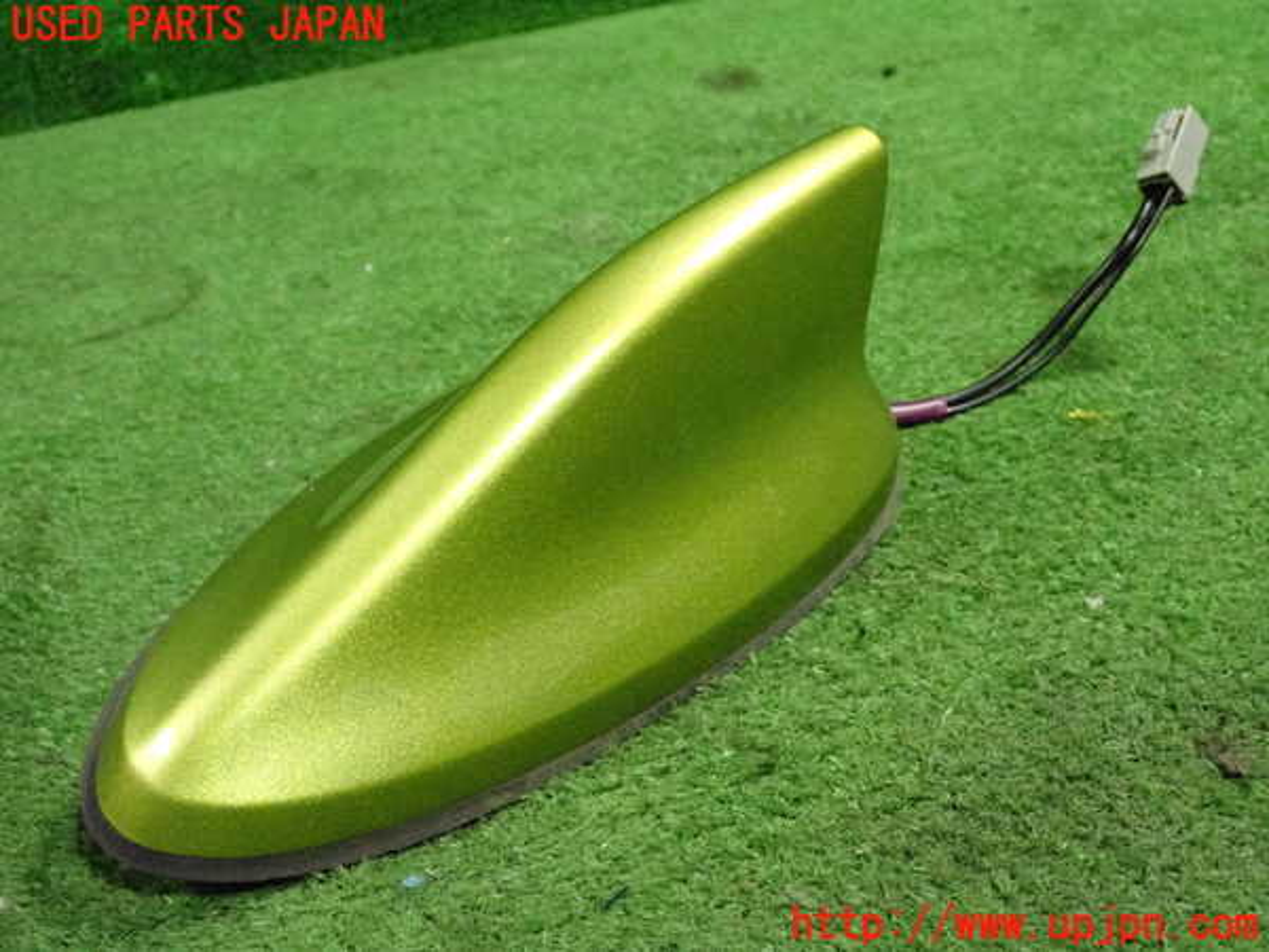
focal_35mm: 50
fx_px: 1833
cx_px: 634
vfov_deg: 29.1
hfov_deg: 38.2
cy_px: 476
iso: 3200
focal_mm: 9.01
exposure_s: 1/125
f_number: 3.2
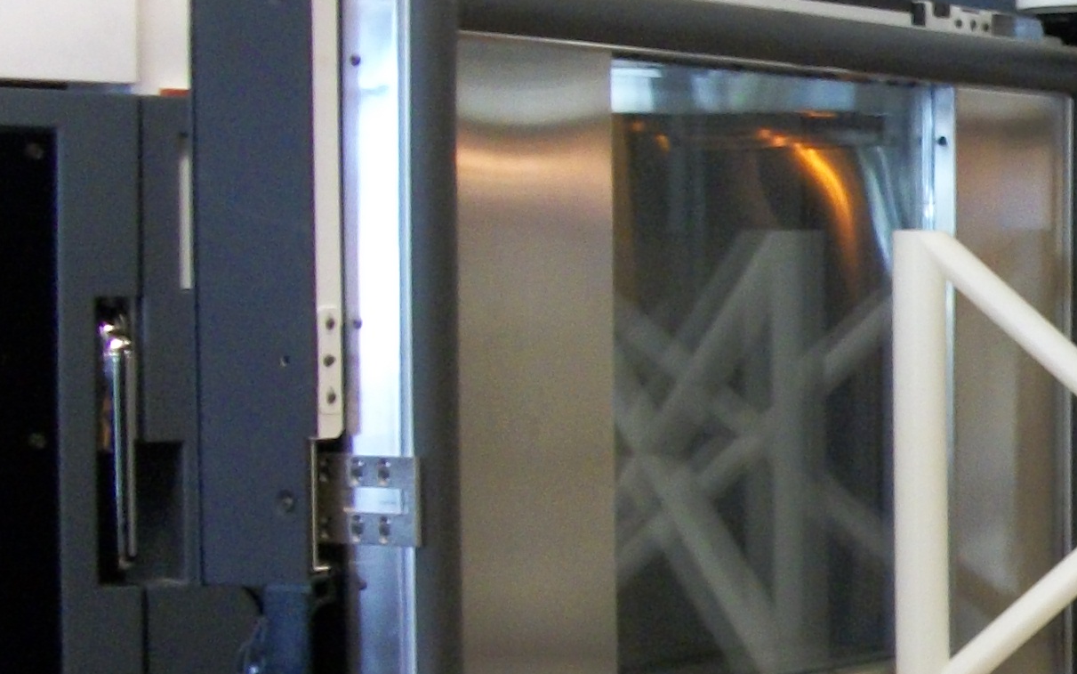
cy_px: 634
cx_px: 1558
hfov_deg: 17.0
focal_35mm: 112
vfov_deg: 11.6
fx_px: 3288
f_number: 2.9
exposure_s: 1/15
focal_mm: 5.7
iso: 160
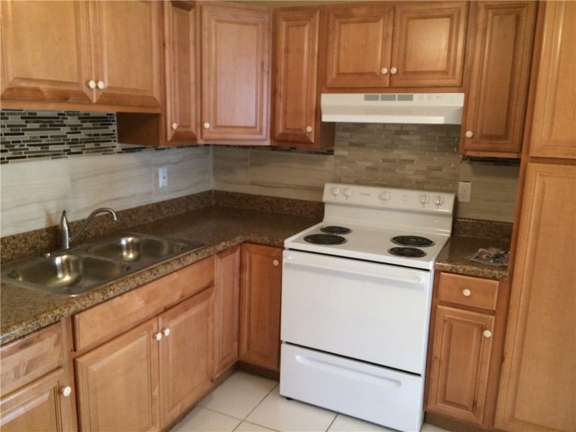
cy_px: 216
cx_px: 288
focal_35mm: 29
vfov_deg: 48.2
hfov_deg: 61.7
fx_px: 483
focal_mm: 4.15
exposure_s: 1/24
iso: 250
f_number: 2.2
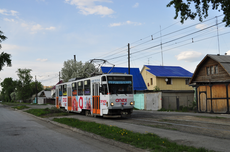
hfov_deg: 46.5
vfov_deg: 31.8
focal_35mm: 42
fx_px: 268
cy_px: 76
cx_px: 115
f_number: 9
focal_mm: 28
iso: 250
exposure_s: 1/320
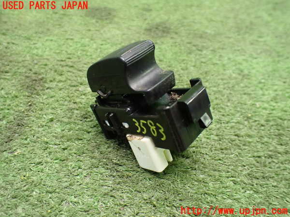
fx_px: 251
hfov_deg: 60.0
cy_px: 108
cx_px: 145
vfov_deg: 46.8
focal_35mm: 30
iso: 800
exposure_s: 1/60
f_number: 2.3
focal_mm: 5.4
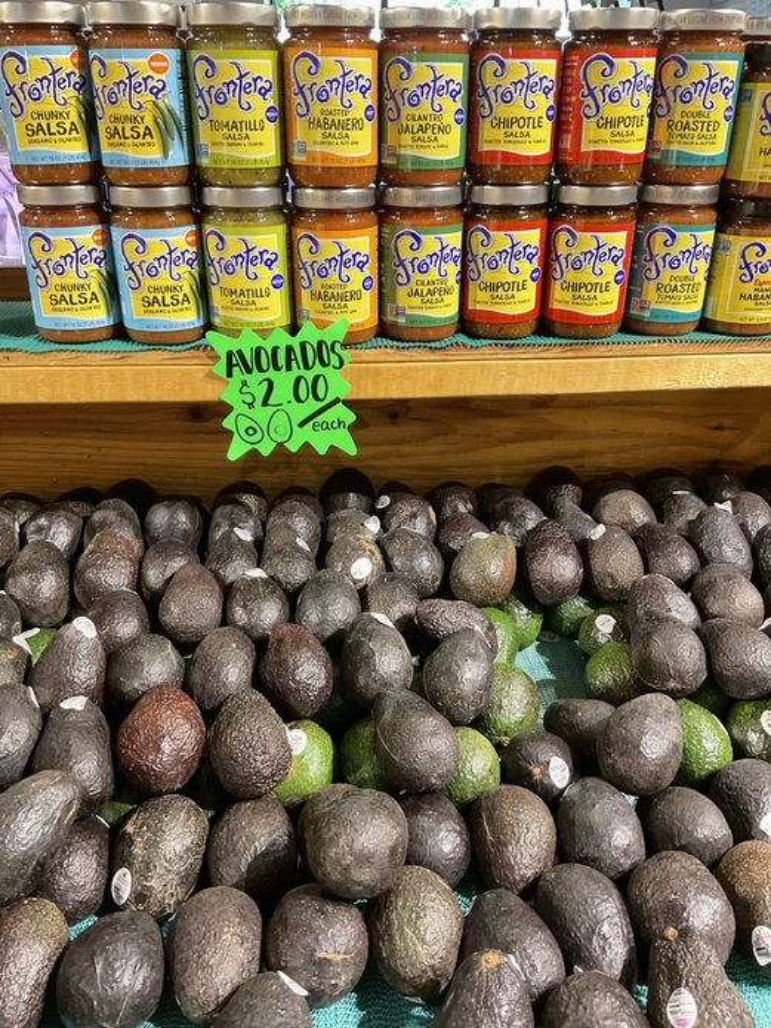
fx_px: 861
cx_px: 386
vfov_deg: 61.7
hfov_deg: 48.2
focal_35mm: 29
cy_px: 514
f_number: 1.8
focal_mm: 3
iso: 250
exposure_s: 1/40
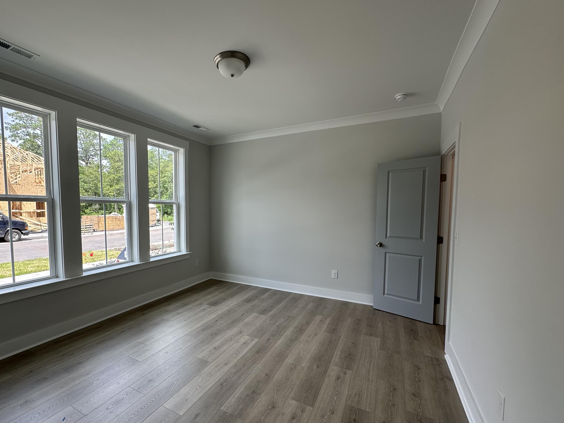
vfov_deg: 78.0
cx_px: 243
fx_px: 261
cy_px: 227
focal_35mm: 16
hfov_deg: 93.9
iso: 40
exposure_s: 1/228
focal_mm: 2.22
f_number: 2.2
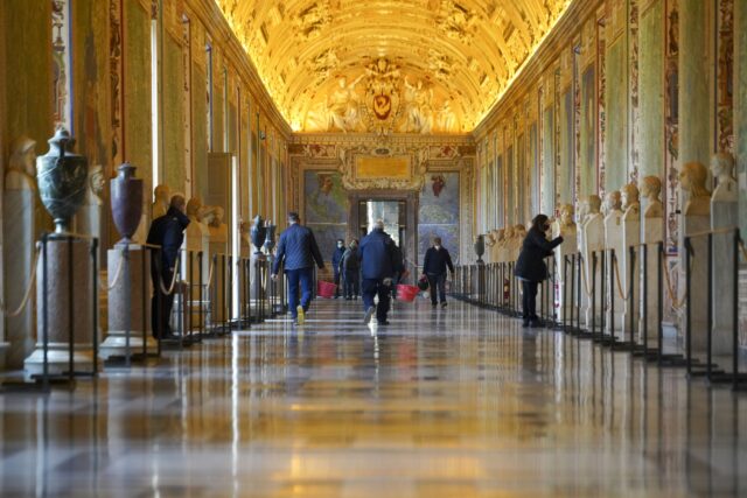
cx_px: 374
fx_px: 4109
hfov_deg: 10.4
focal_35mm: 198
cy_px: 249
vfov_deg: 6.9
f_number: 5.6
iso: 4000
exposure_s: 1/100
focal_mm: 198
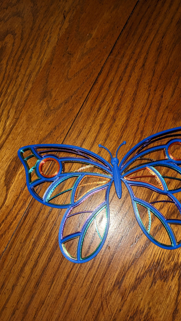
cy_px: 159
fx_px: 265
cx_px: 110
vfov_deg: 62.6
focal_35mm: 31
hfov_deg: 37.6
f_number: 1.73
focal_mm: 4.38
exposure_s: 1/120
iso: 81
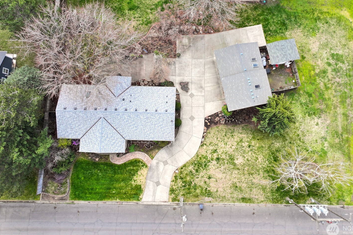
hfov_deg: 65.4
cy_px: 92
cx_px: 191
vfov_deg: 46.1
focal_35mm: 28
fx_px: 274
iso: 100
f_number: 2.8
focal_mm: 12.29
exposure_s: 1/500
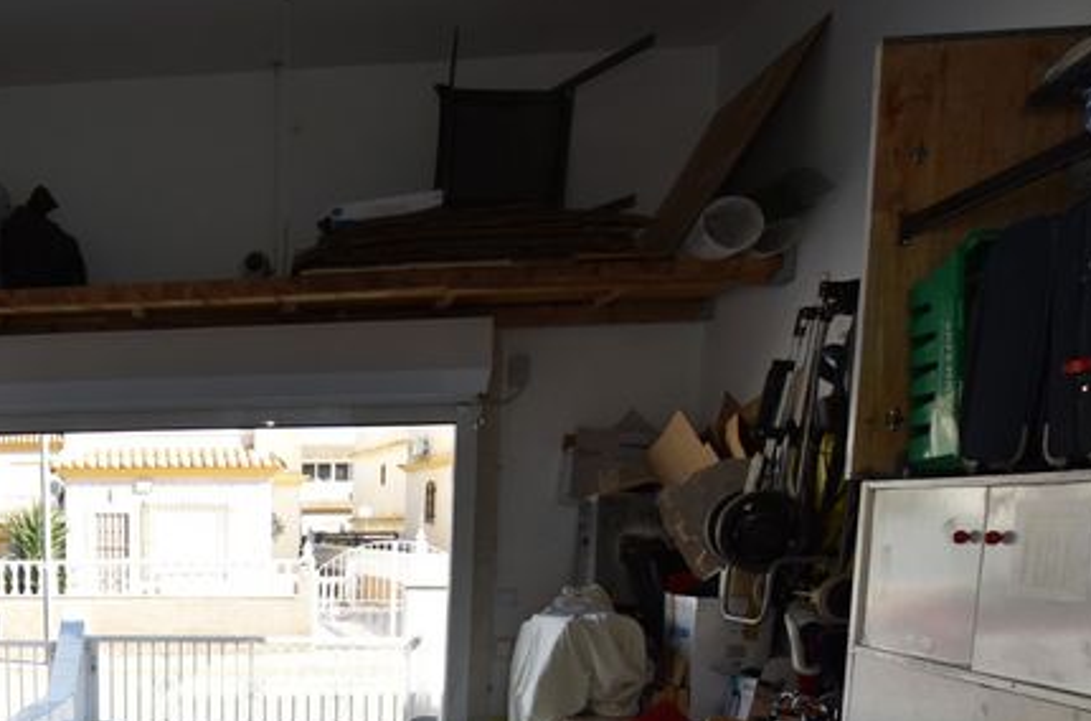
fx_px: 997
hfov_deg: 50.9
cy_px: 697
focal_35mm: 33
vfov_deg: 36.3
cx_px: 113
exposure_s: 1/400
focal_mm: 10
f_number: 5
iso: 200
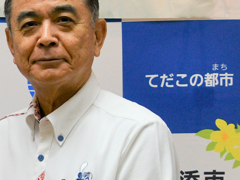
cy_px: 155
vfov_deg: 9.4
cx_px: -52
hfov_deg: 12.3
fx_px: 1088
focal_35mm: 157
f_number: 6.3
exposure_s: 1/160
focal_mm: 26
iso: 1250
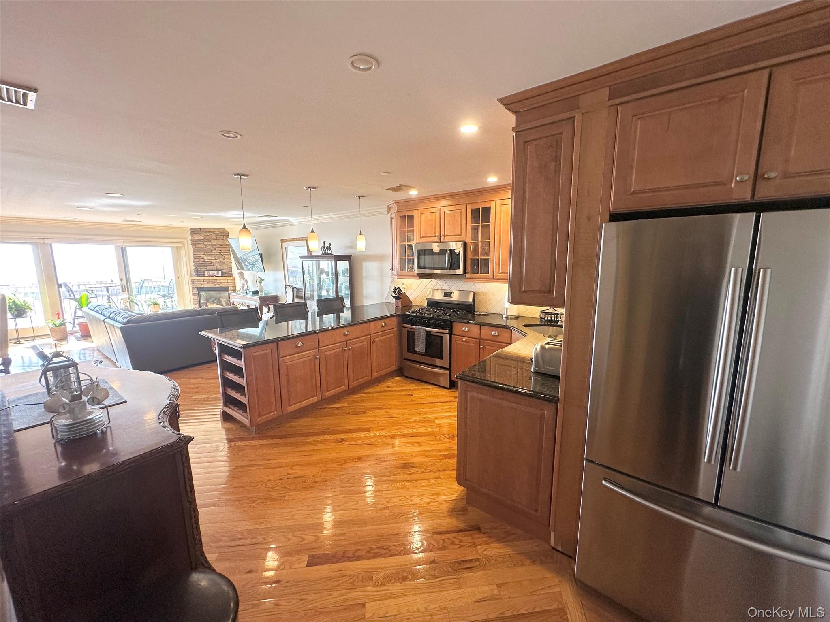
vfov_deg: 85.7
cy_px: 311
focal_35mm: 14
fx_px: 336
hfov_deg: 102.1
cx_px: 415
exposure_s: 1/120
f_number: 2.2
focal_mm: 2.22
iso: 100
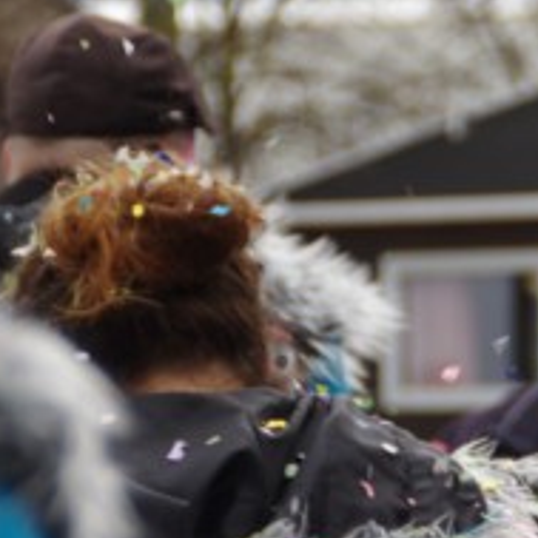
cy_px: 212
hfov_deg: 5.8
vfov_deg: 5.8
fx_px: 5328
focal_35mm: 303
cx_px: 450
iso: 400
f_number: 5.6
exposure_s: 1/125
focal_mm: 90
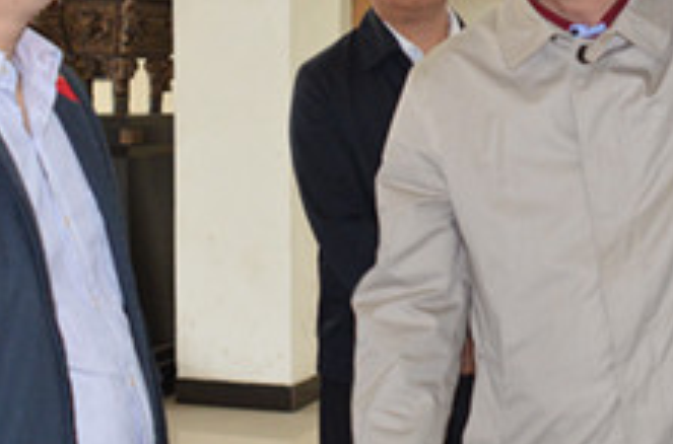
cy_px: 137
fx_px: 1591
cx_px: 362
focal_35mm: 85
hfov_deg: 23.9
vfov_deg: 15.9
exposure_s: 1/60
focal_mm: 21
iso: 1400
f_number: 3.8
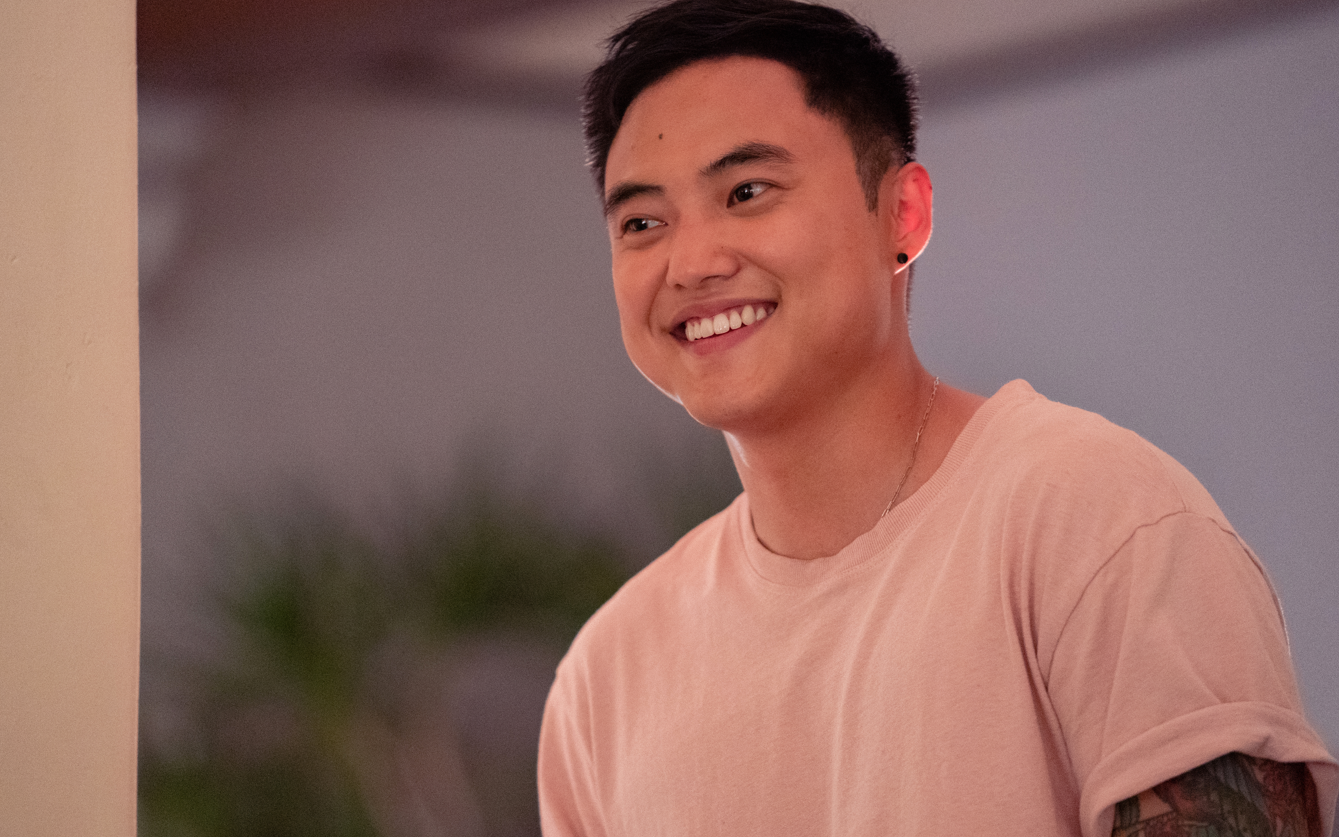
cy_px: 410
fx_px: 7445
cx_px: 669
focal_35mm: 204
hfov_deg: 10.3
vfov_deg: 6.4
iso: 6400
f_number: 3.2
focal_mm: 200
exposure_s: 1/100
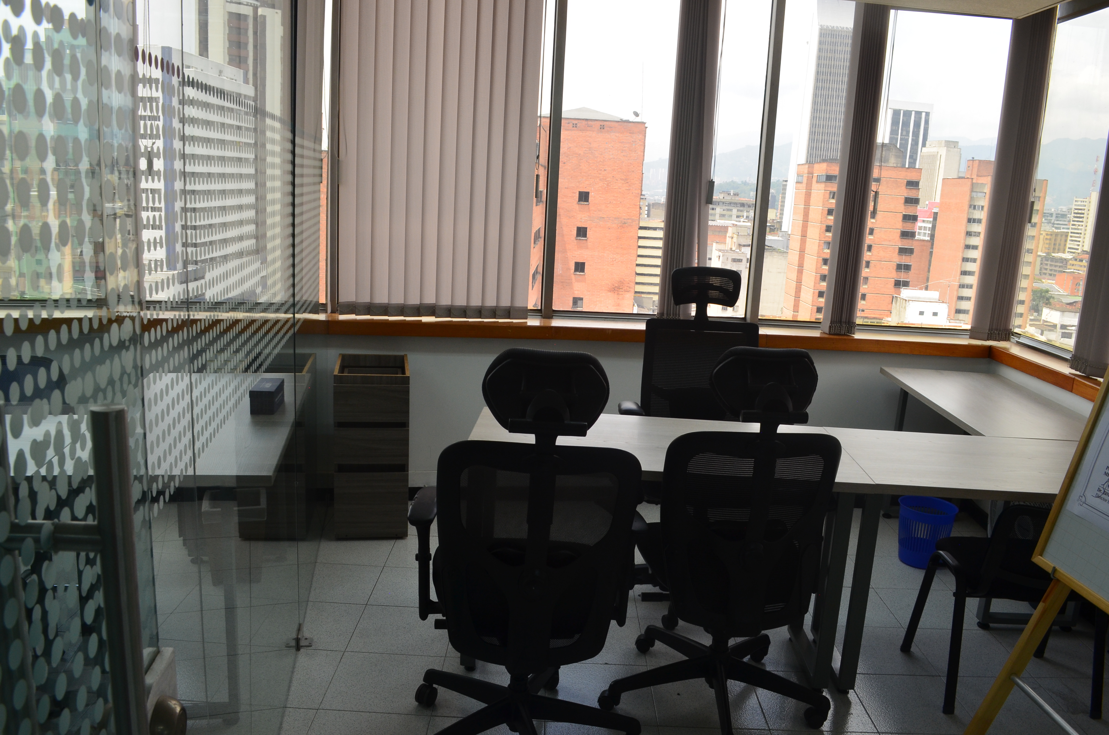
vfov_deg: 47.7
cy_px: 368
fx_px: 830
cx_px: 554
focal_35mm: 27
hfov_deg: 67.5
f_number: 9
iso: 400
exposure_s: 1/40
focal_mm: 18
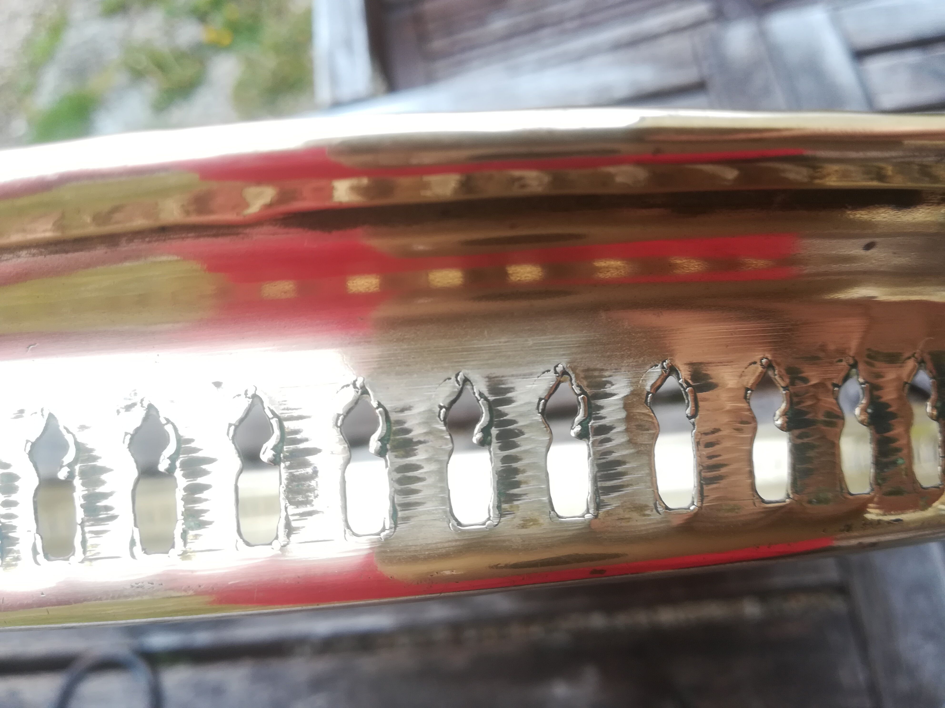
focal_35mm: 26
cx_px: 472
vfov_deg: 53.1
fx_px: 710
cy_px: 354
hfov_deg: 67.3
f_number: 2.2
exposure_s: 1/112
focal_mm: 3.83
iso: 50
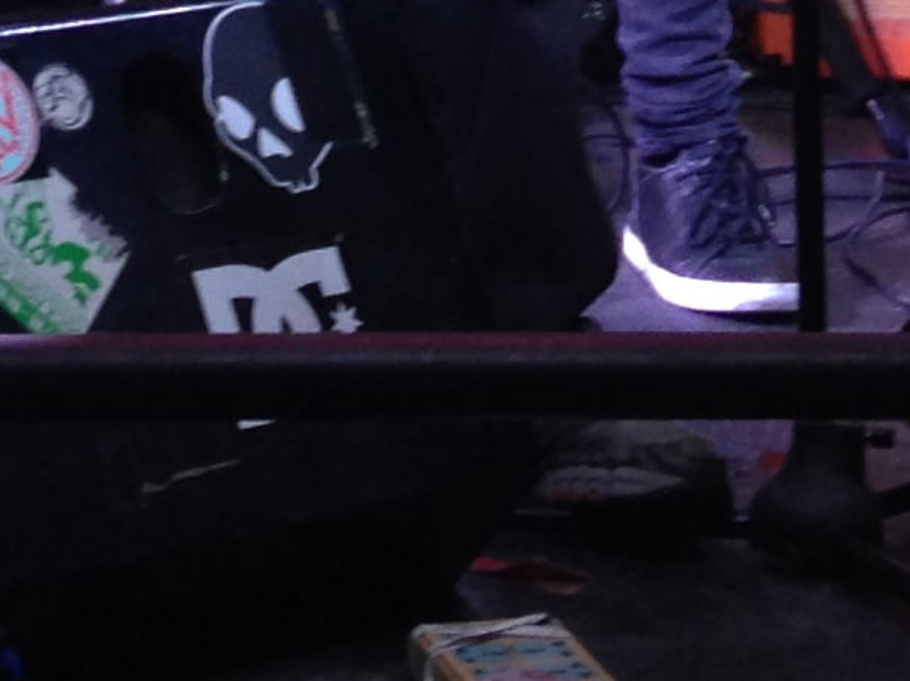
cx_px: 337
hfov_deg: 11.0
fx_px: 4704
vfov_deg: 7.6
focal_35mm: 179
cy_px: -1136
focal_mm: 4.12
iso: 64
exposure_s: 1/20
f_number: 2.4
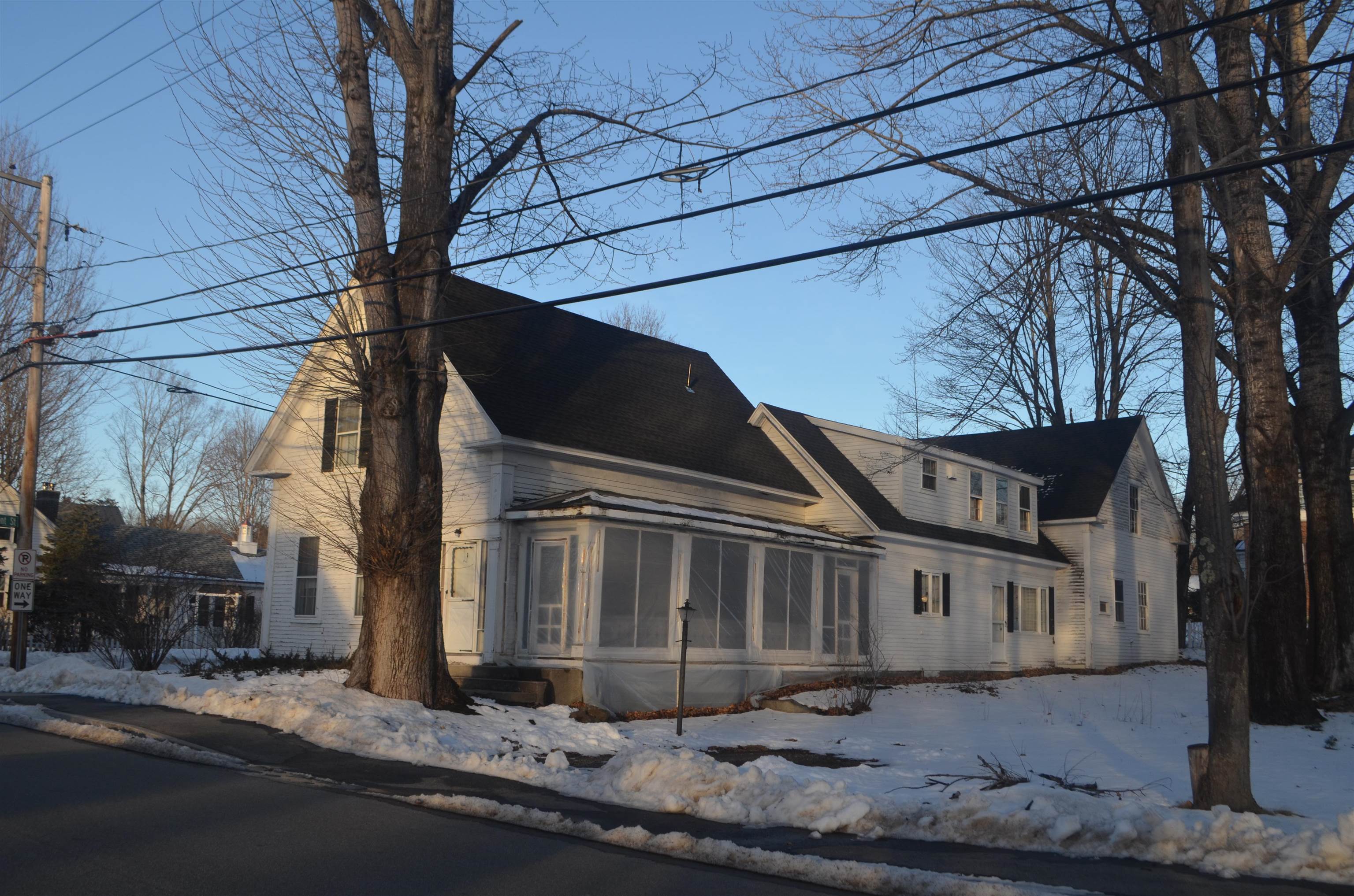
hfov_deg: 57.3
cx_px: 677
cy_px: 448
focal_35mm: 33
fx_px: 1238
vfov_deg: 39.8
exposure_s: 1/200
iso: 200
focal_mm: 22
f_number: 7.1
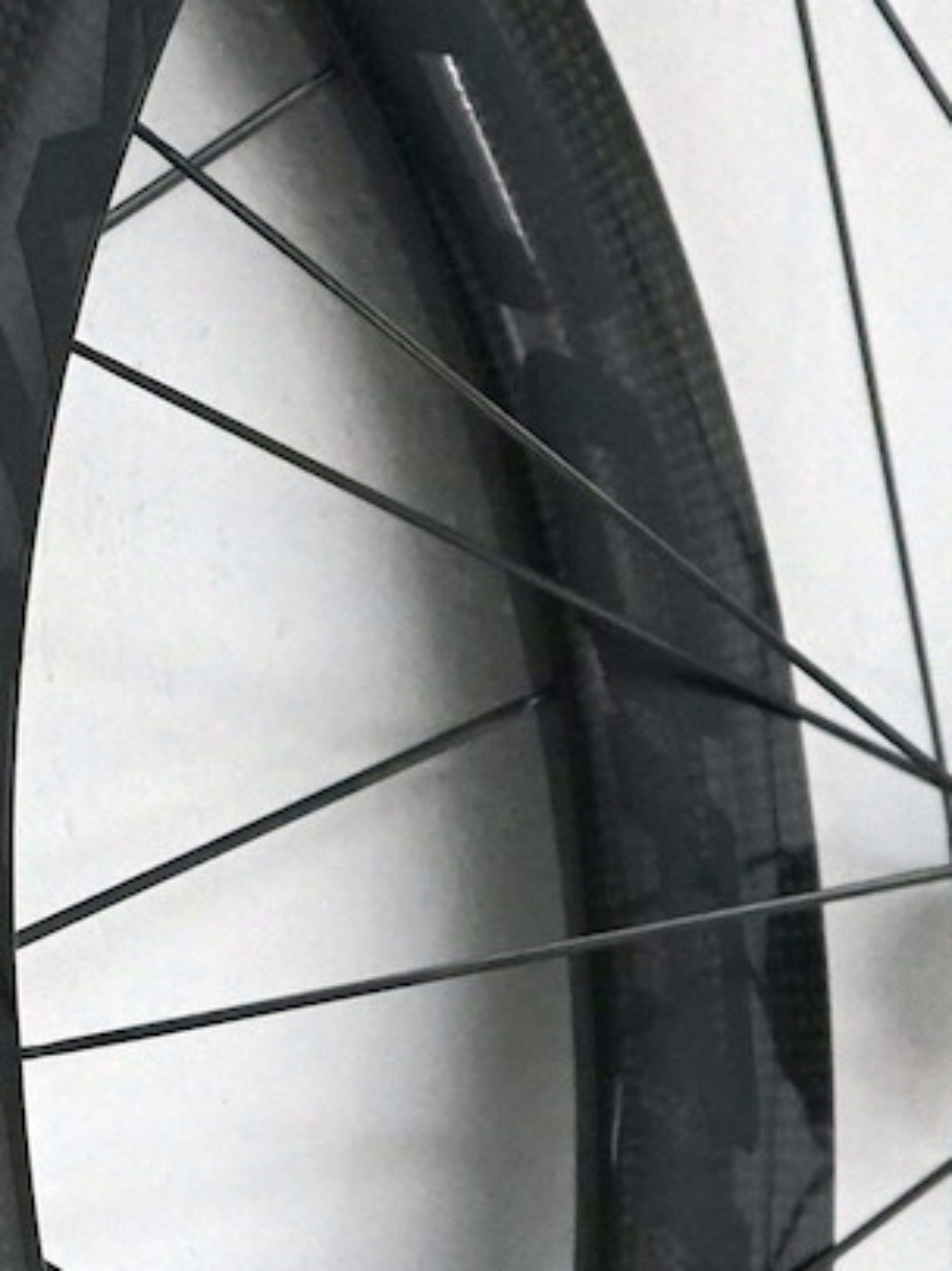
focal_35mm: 232
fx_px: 8516
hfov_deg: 6.3
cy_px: 1014
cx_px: -354
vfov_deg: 8.5
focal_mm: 49
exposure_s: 1/160
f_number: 4.5
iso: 2500
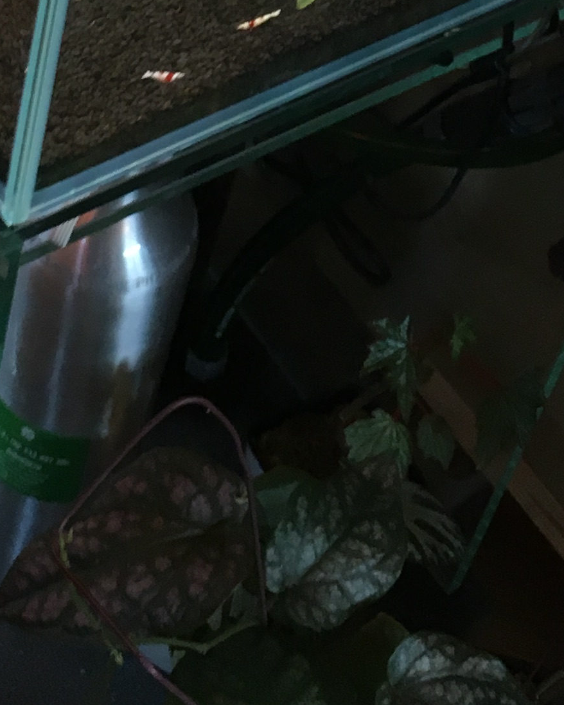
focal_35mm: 104
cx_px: 213
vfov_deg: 17.2
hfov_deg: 14.8
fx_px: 2169
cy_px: -254
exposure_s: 1/33
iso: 80
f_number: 2.2
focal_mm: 4.15
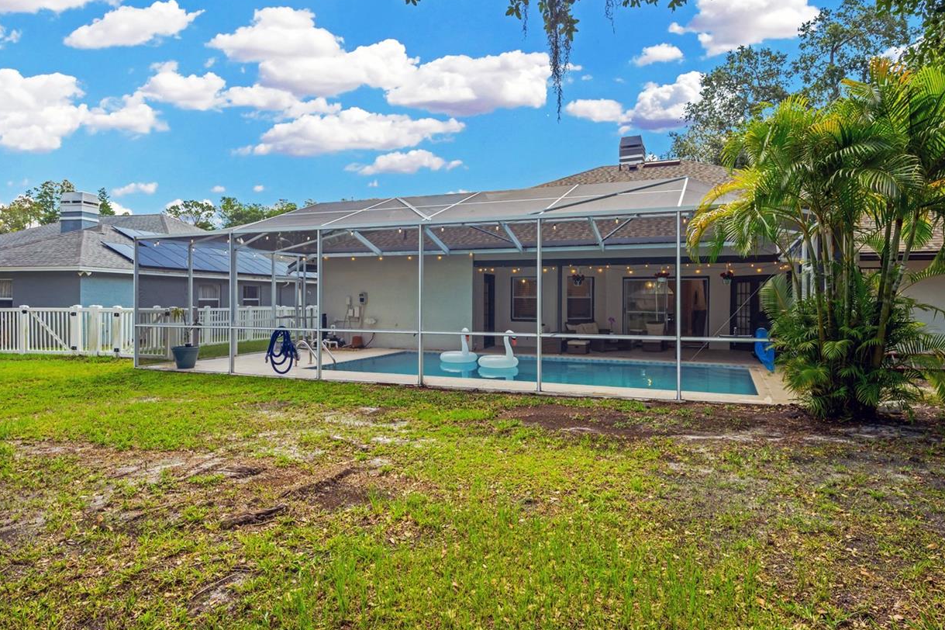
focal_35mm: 22
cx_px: 494
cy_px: 302
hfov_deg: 79.4
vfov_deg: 57.9
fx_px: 568
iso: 250
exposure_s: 1/160
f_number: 8
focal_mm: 16.5
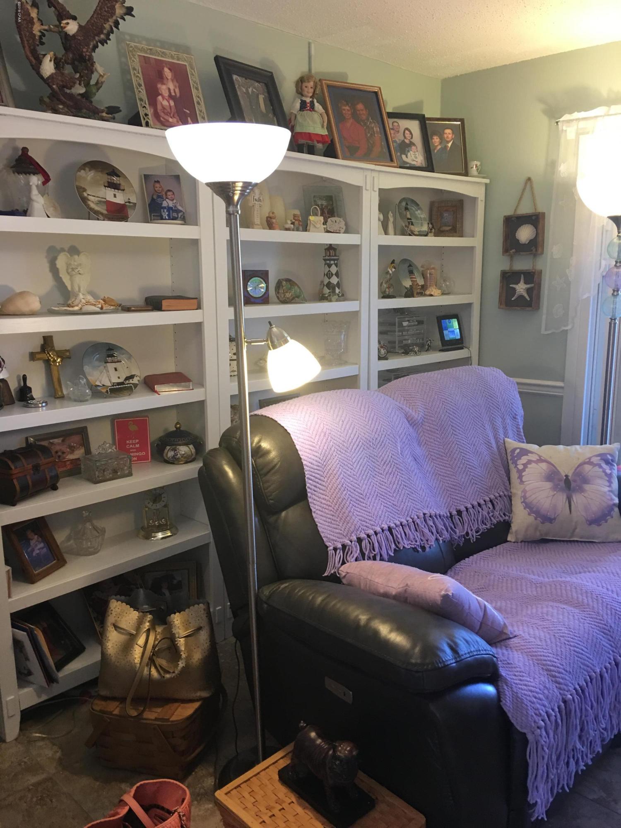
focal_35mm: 29
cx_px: 310
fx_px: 694
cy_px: 414
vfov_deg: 61.7
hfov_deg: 48.2
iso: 50
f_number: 2.2
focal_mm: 4.15
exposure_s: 1/15
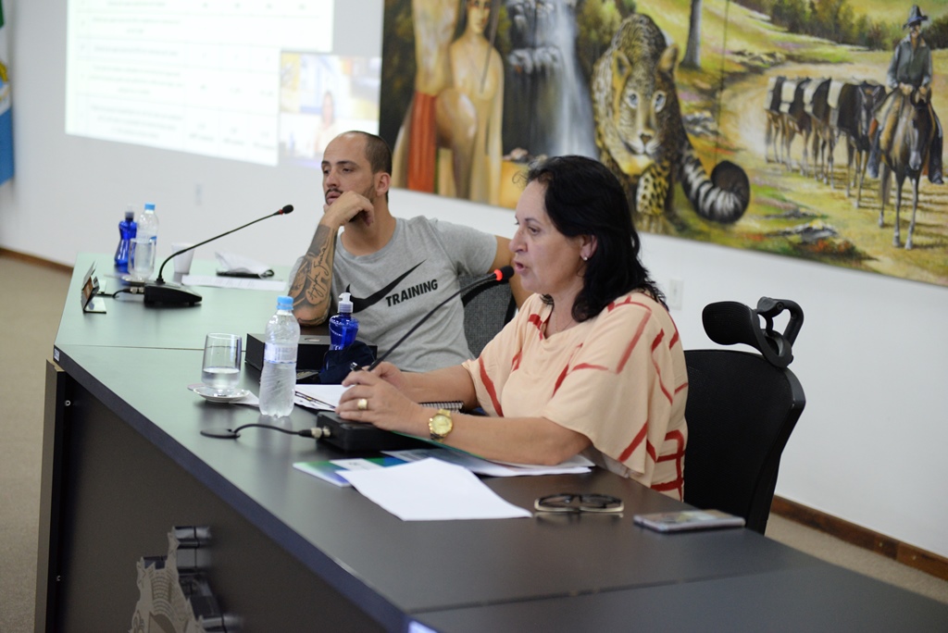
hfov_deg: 28.8
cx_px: 474
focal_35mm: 70
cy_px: 316
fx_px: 1844
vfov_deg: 19.5
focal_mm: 70
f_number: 2.8
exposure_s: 1/125
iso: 2500
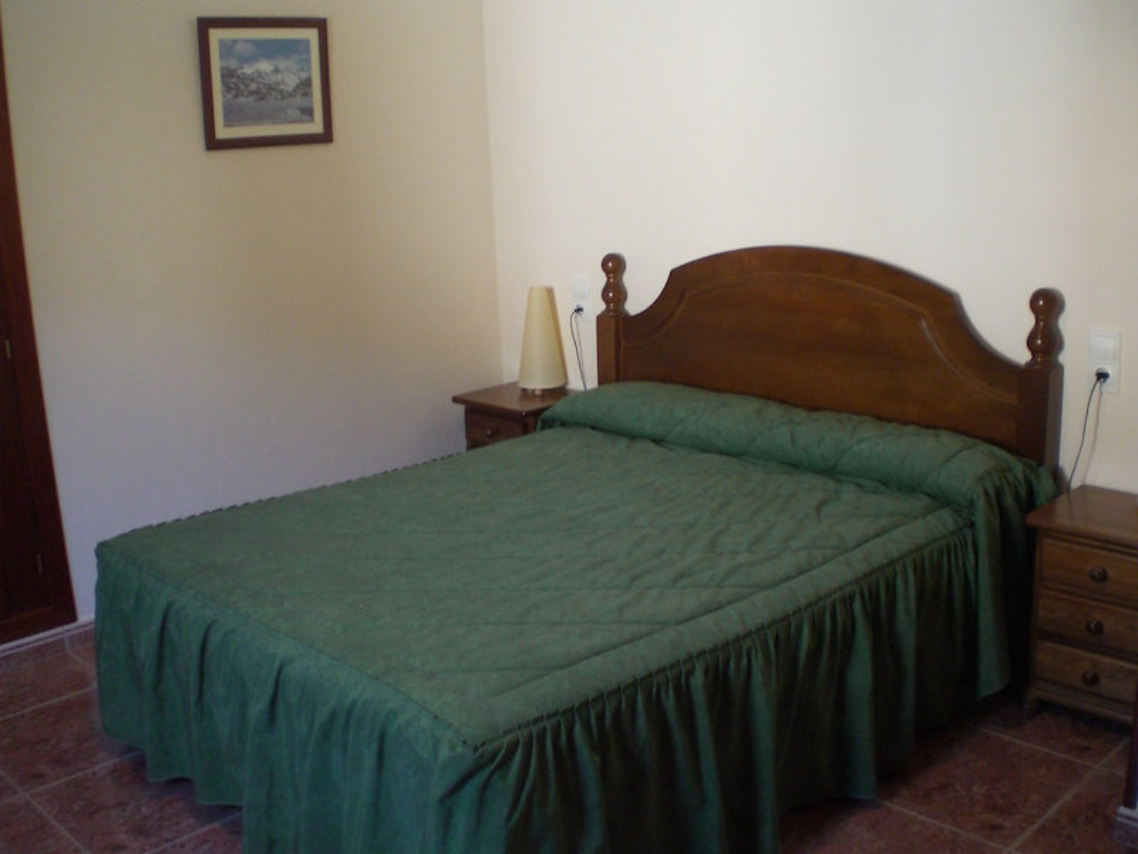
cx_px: 569
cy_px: 427
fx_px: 1249
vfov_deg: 37.7
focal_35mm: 38
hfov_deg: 49.0
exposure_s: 1/20
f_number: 3.1
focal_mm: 6.3
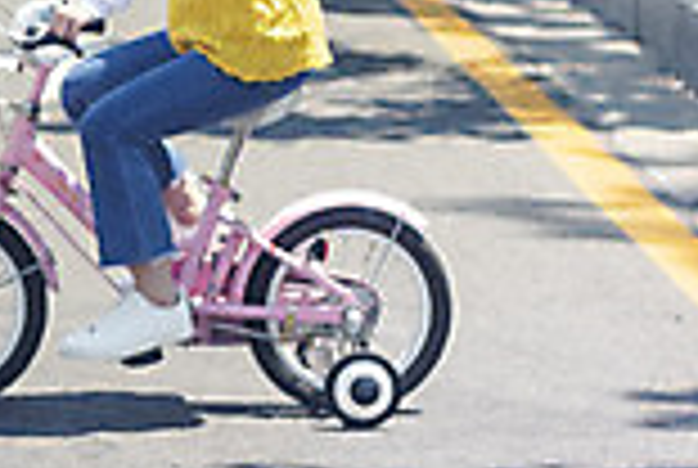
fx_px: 5245
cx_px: -209
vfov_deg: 5.1
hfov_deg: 7.5
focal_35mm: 270
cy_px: -153
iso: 200
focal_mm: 70
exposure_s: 1/200
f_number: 2.8
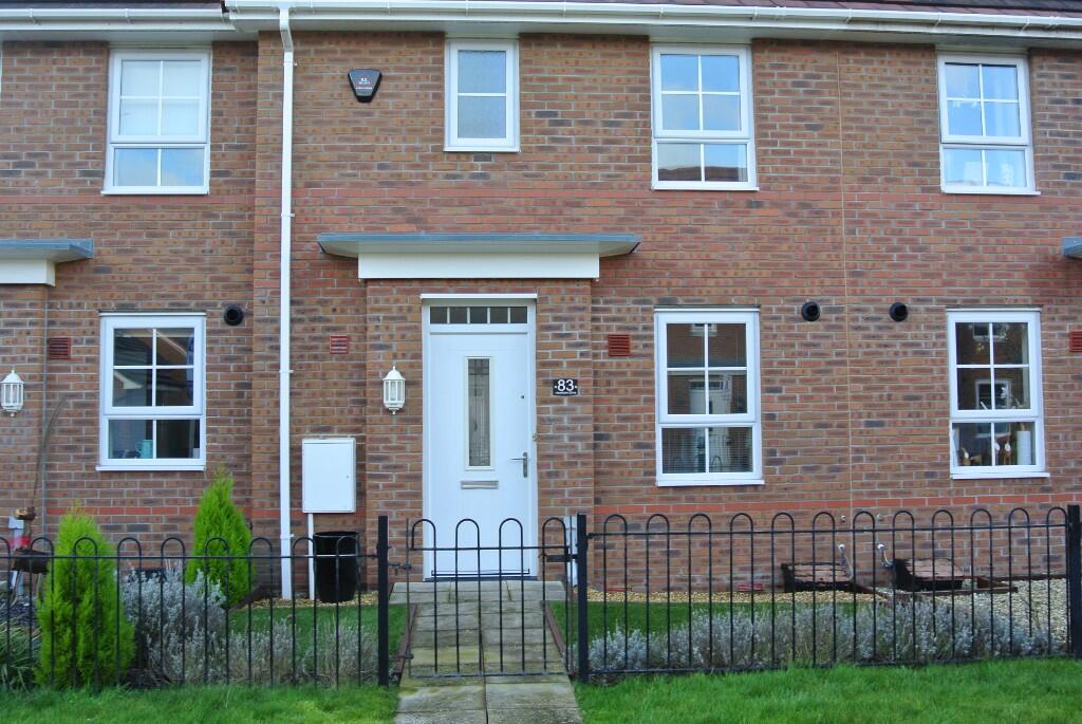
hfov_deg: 53.1
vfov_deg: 37.0
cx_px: 541
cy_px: 362
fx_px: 1083
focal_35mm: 36
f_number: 4.5
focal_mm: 13.5
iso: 100
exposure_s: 1/60
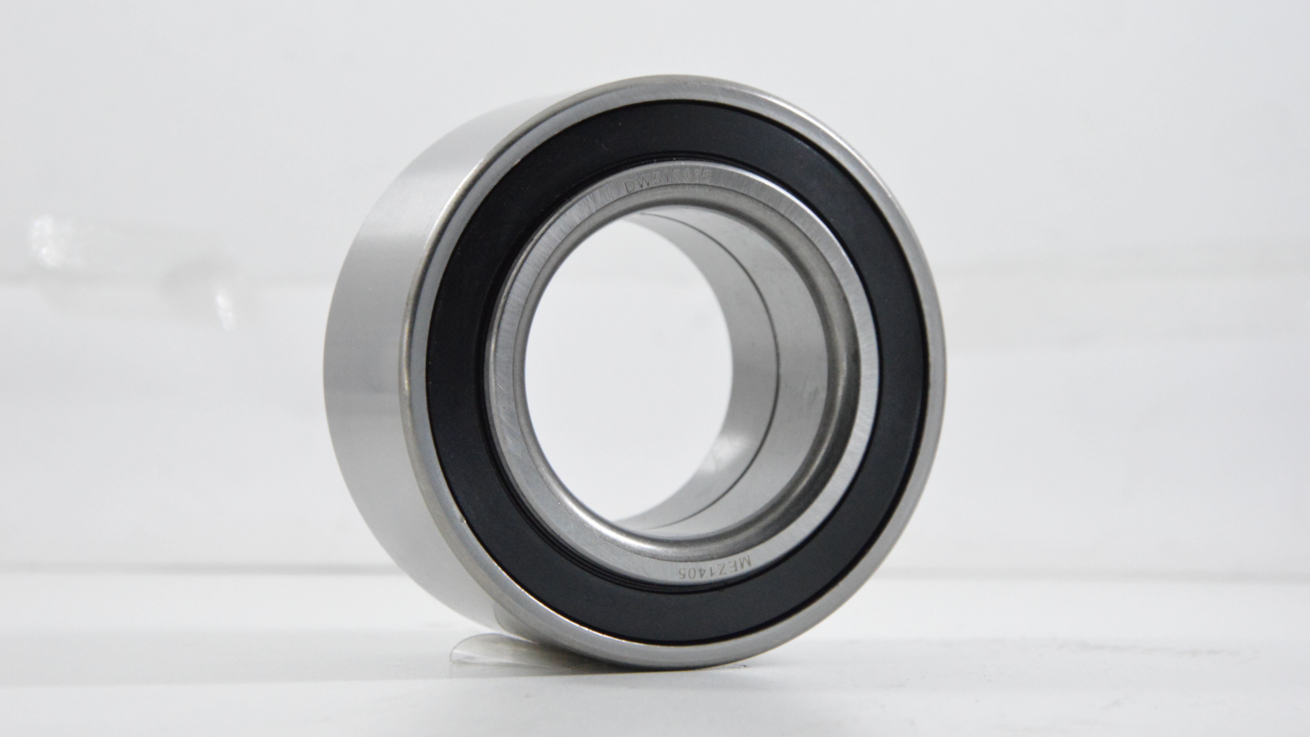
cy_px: 365
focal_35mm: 98
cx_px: 656
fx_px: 3404
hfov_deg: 21.8
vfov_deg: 12.4
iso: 3200
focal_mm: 62
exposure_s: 1/100
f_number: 8
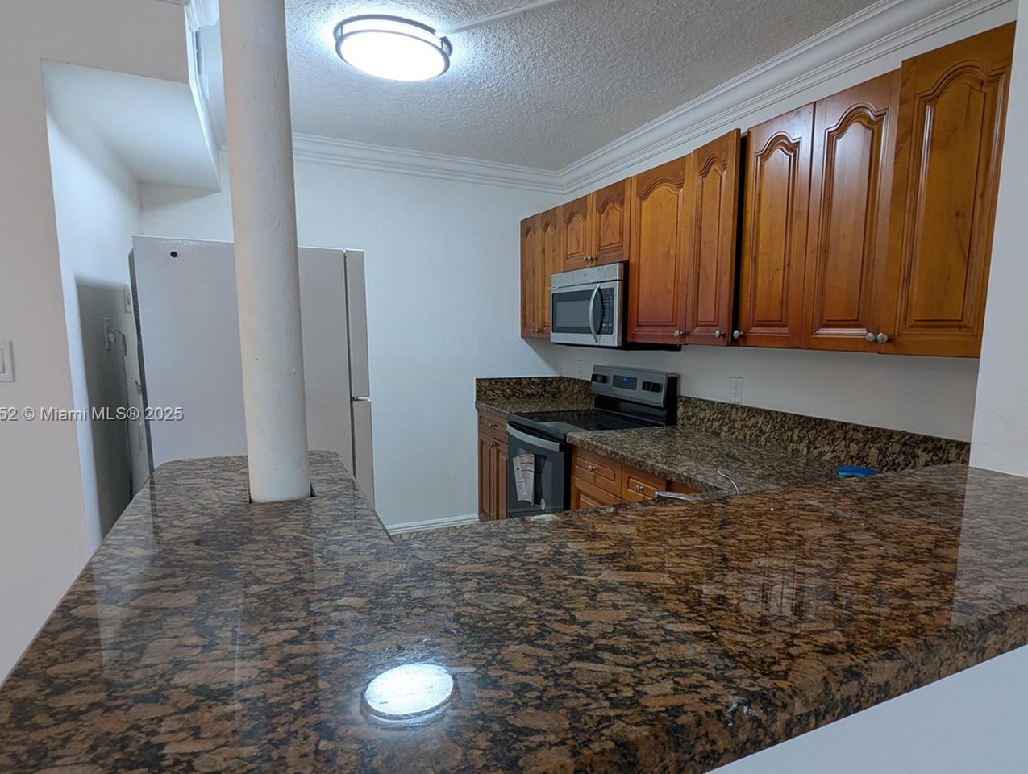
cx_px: 568
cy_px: 415
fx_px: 595
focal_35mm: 20
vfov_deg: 66.0
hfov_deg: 81.4
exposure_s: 1/24.5
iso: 55
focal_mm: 2.35
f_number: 2.2
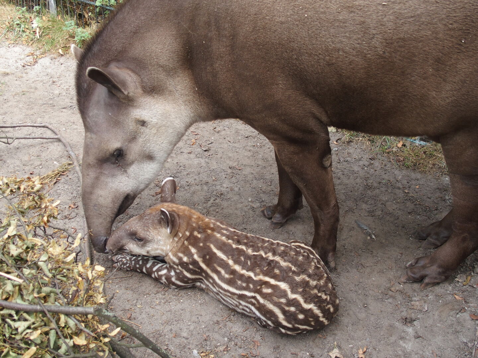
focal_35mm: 42
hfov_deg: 44.8
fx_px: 580
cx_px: 239
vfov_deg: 34.3
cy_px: 179
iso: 100
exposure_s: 1/125
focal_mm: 9
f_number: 2.8
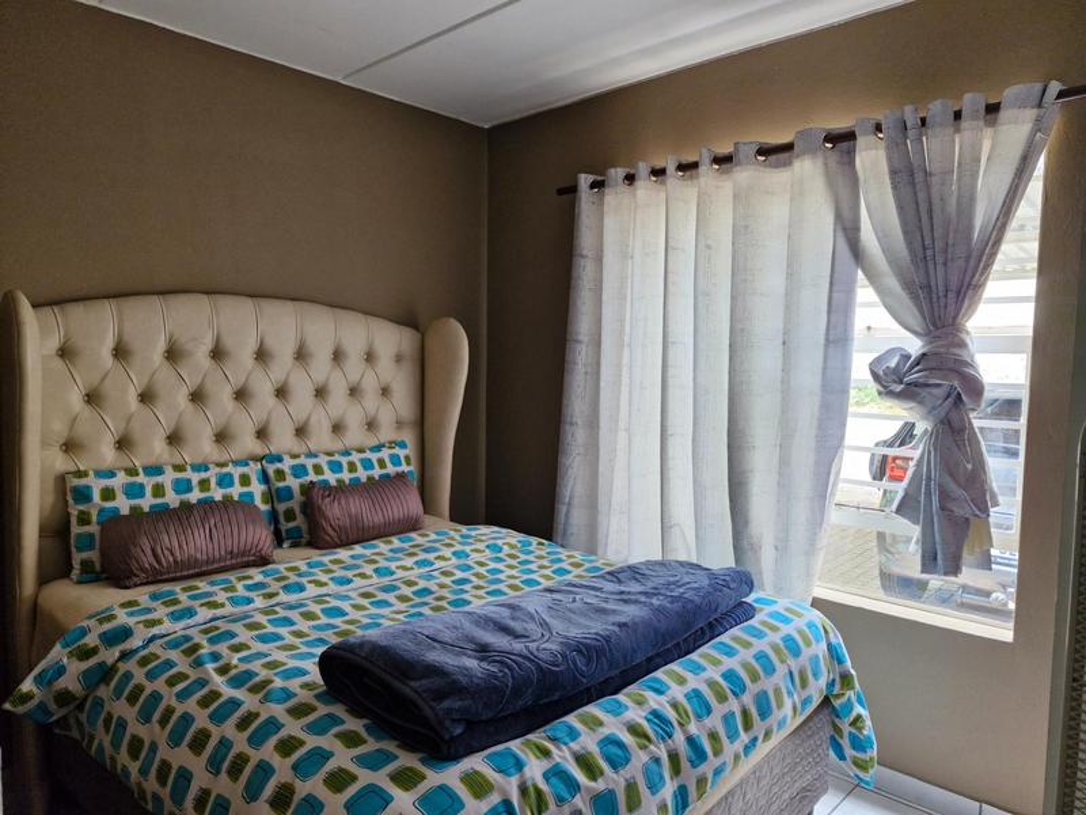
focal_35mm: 23
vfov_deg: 58.9
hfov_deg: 73.9
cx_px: 543
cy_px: 408
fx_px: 722
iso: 250
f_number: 1.8
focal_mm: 5.54
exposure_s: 1/100
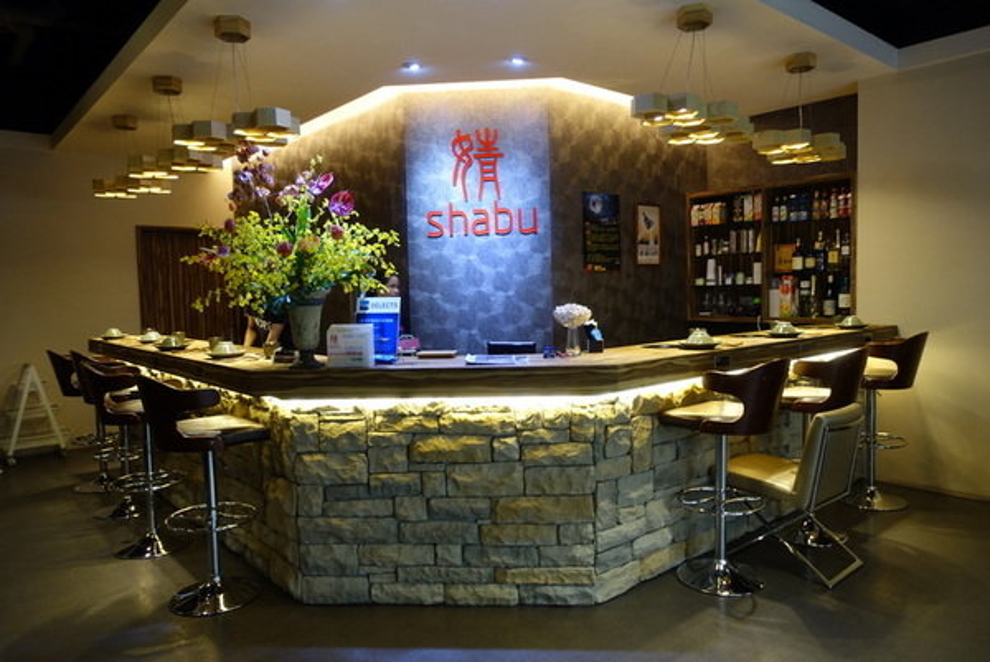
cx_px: 495
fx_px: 660
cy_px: 331
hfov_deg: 73.7
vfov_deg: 53.2
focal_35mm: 24
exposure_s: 1/30
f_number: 1.8
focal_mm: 8.8
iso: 200
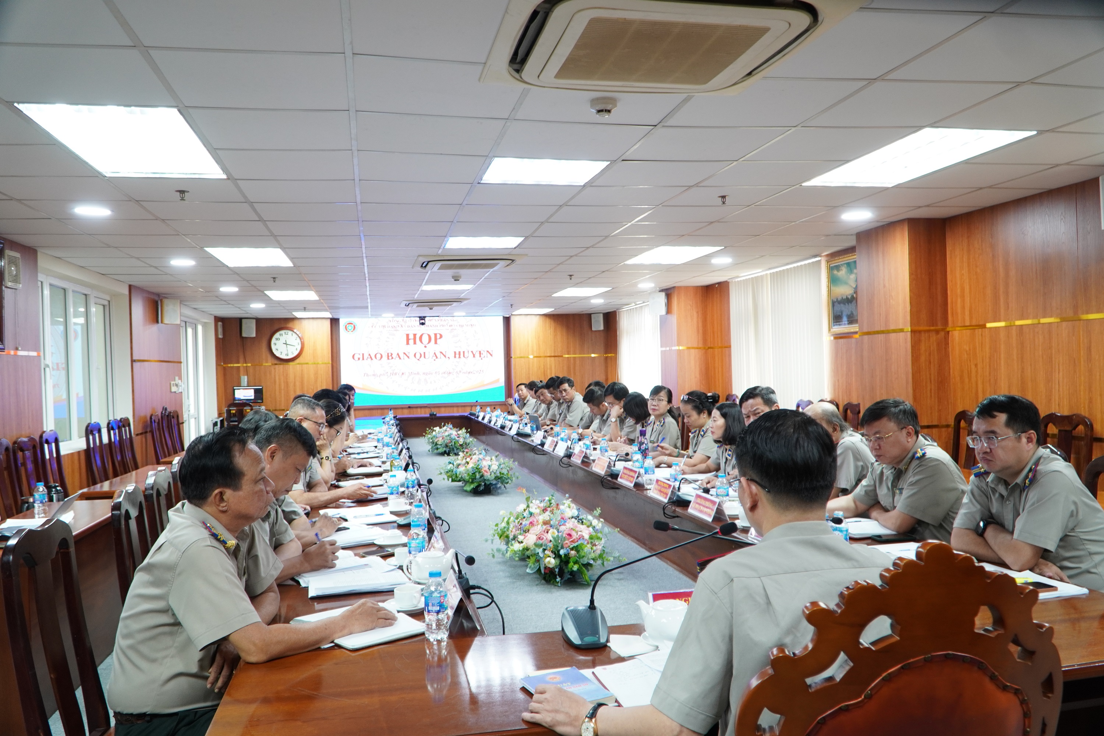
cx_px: 552
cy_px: 368
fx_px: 828
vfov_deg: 47.9
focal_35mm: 27
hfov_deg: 67.4
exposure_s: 1/40
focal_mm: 18
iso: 640
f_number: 4
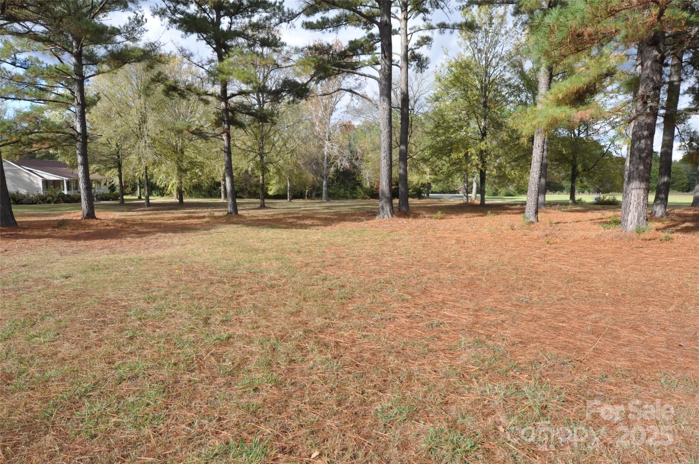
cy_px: 232
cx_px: 350
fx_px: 407
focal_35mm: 21
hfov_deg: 81.3
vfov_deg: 59.4
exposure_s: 1/400
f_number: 10
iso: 1000
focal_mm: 14
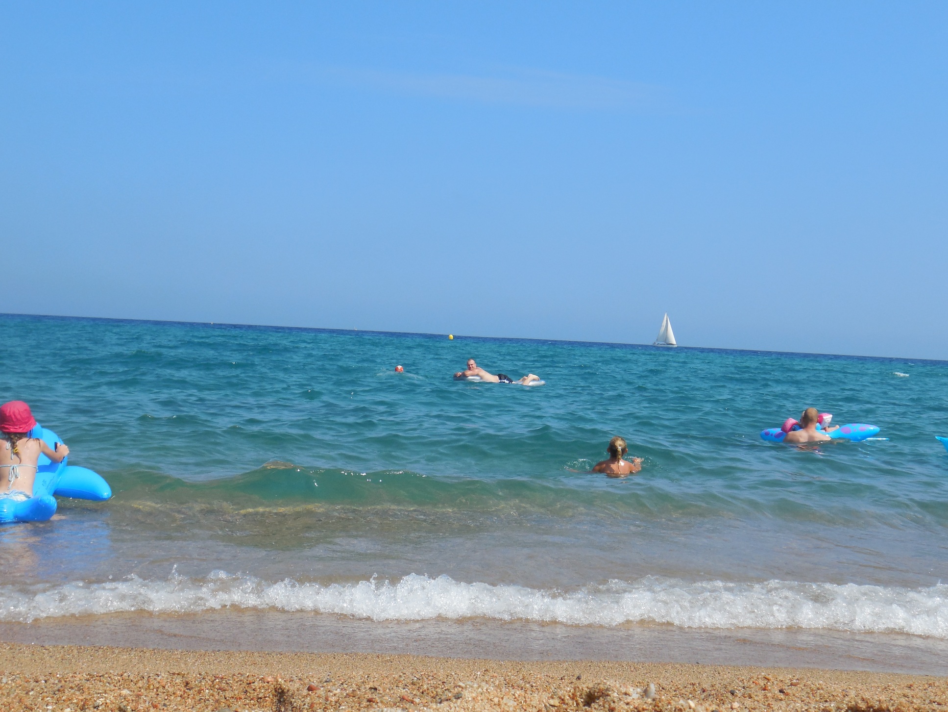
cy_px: 356
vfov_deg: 32.9
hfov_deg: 42.9
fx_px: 1205
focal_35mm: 44
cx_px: 474
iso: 125
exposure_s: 1/1250
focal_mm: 7.8
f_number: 4.5
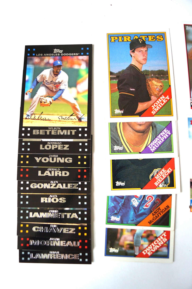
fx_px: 217
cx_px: 96
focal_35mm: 27
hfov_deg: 47.8
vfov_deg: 67.5
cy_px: 144
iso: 125
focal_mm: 18
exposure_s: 1/60
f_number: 4
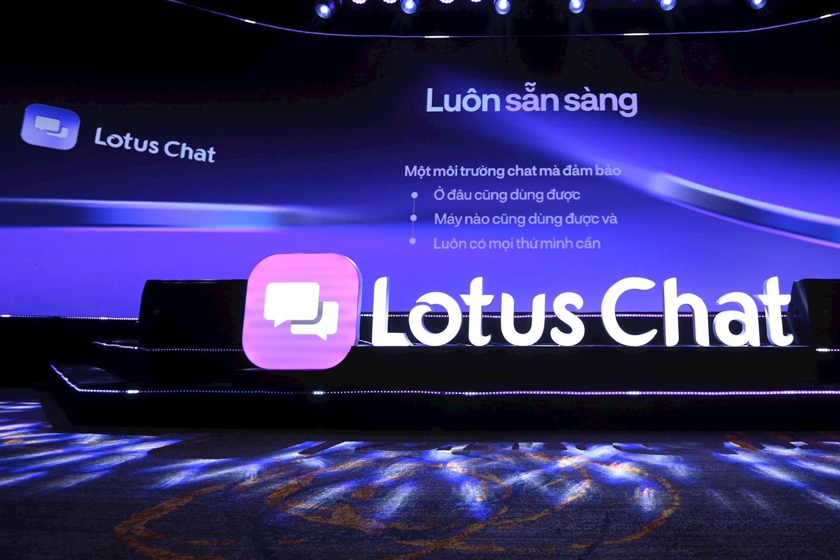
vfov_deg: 54.8
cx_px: 534
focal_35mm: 23
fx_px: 537
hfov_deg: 74.5
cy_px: 231
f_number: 4
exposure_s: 1/100
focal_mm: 18
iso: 250
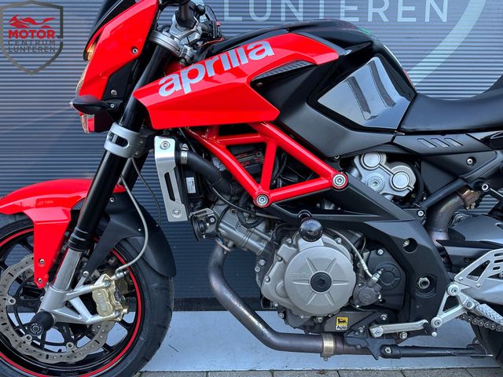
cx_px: 252
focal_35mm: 24
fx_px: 349
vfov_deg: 56.8
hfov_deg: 71.6
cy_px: 188
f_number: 1.78
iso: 250
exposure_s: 1/116
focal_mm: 6.86
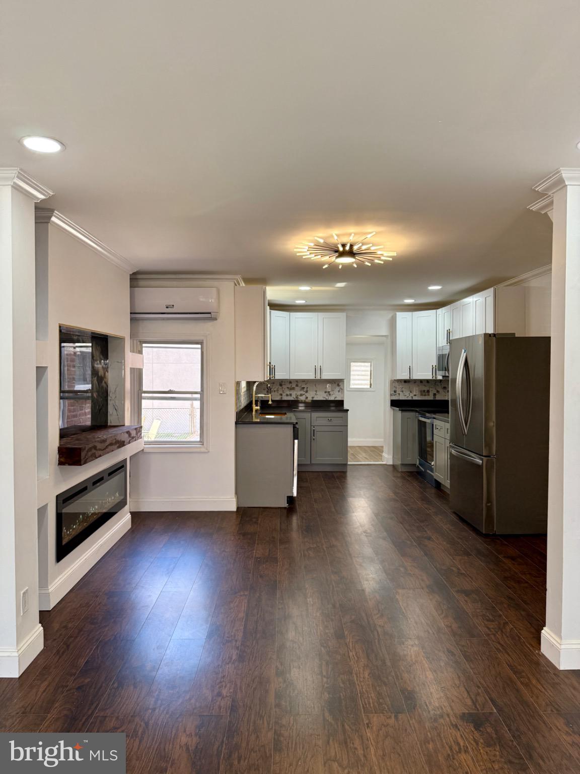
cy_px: 387
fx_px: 536
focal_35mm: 24
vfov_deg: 71.6
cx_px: 290
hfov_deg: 56.8
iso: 200
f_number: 1.78
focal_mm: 6.76
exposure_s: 1/180
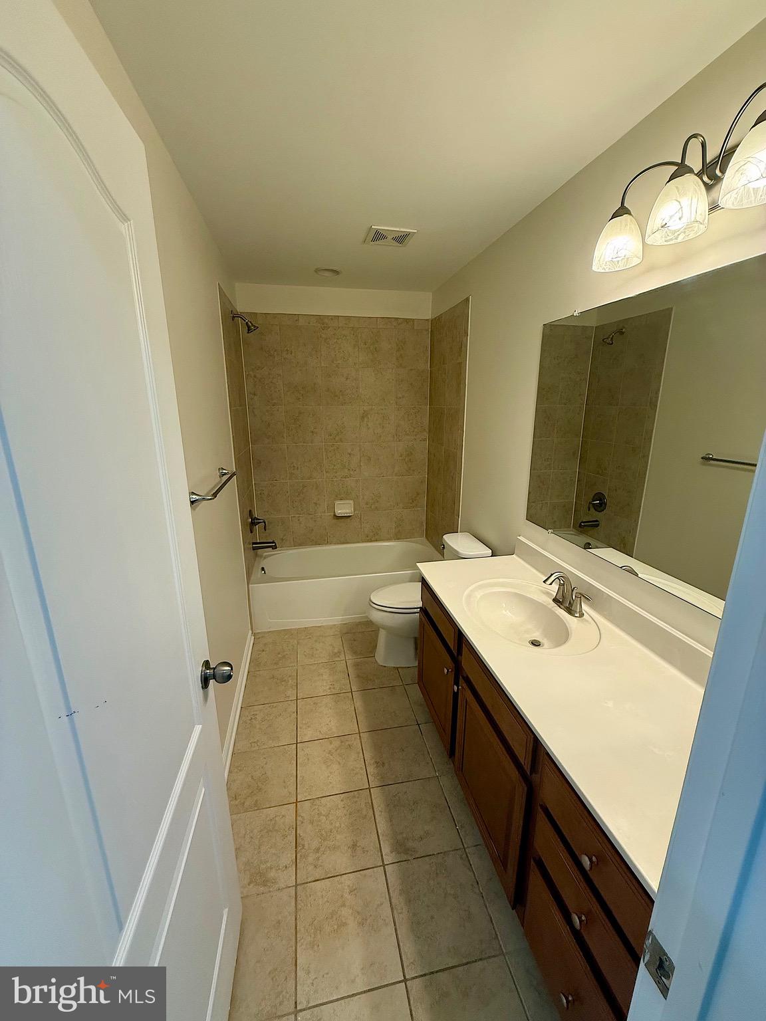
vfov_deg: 102.1
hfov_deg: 85.7
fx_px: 413
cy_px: 510
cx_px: 383
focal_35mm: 14
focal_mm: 2.22
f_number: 2.2
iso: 250
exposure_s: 1/120
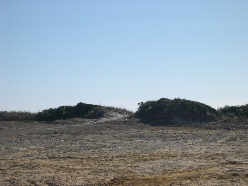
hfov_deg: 17.3
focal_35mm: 114
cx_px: 124
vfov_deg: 13.0
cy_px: 93
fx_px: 817
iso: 100
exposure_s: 1/165
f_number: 13.4
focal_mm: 24
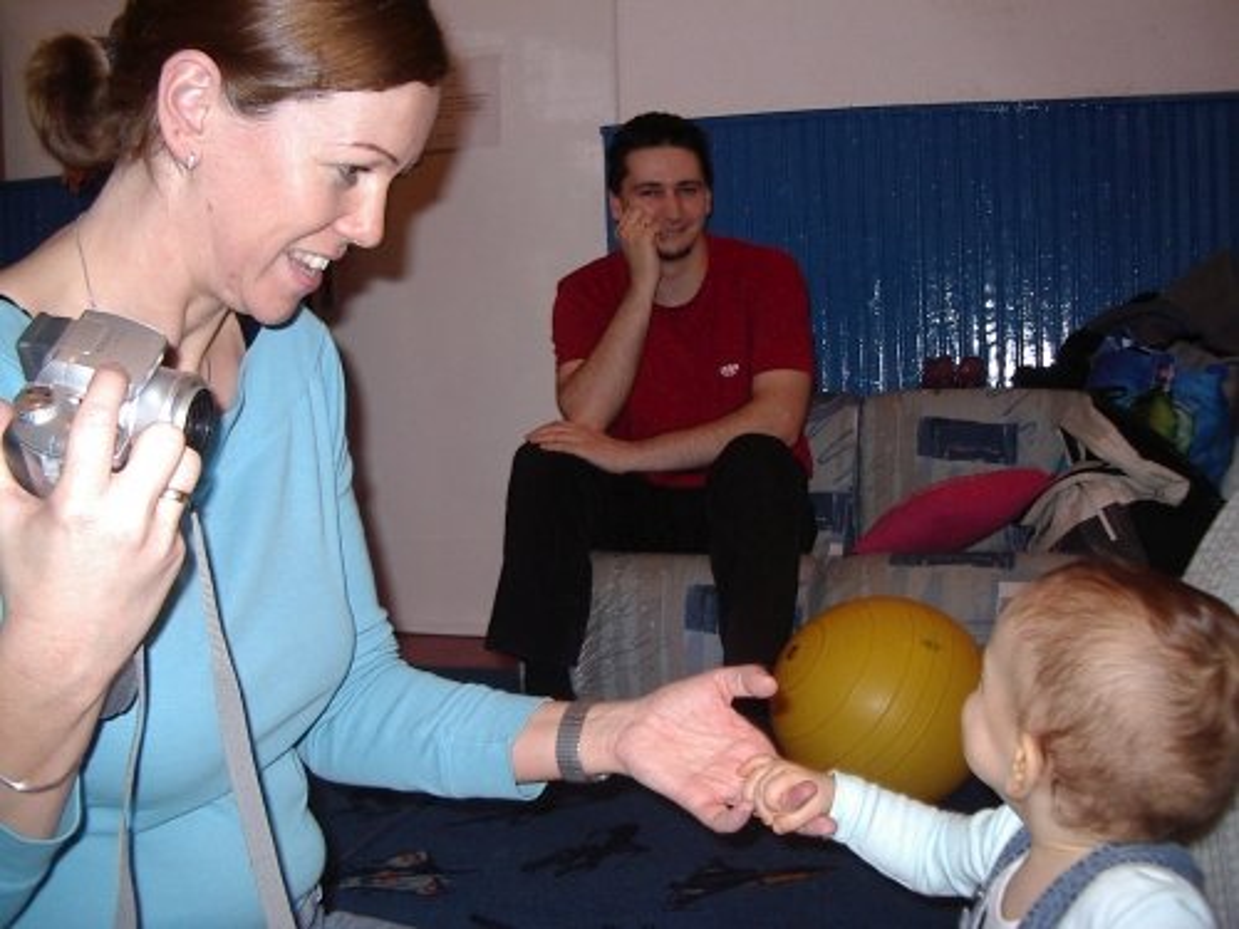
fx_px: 1360
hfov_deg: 49.0
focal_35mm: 38
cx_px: 620
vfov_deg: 37.7
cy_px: 464
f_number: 2.6
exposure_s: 1/60
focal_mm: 5.8
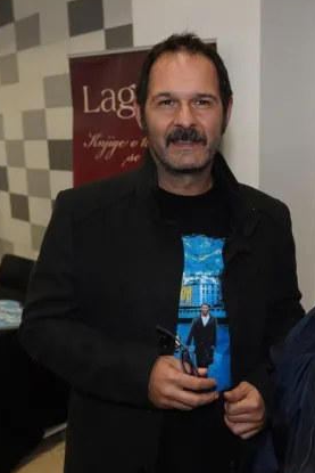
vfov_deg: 44.4
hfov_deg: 30.5
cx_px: 169
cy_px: 261
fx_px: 577
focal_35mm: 44
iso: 2500
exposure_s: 1/250
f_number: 4
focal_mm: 24
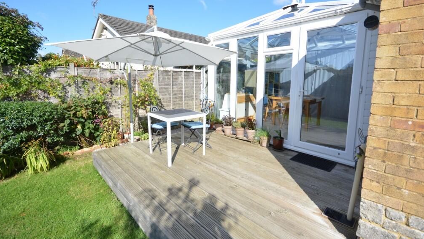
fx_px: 180
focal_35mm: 16
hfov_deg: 99.4
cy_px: 103
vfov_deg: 66.8
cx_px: 212
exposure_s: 1/640
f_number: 8
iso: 400
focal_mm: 10
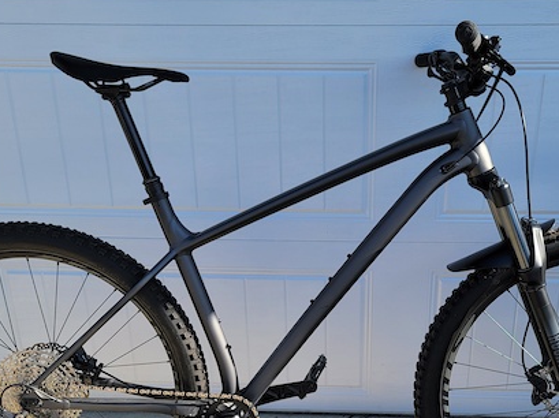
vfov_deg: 30.2
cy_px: 329
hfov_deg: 40.3
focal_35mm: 47
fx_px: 758
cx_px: 332
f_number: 1.8
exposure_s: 1/405
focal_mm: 6.7
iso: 16
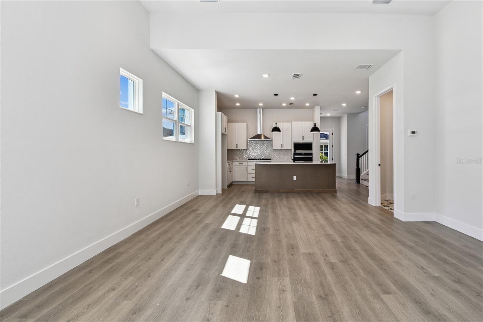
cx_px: 242
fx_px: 201
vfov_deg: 77.3
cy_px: 161
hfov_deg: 100.4
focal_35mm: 15
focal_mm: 10
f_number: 7.1
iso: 100
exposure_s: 1/40
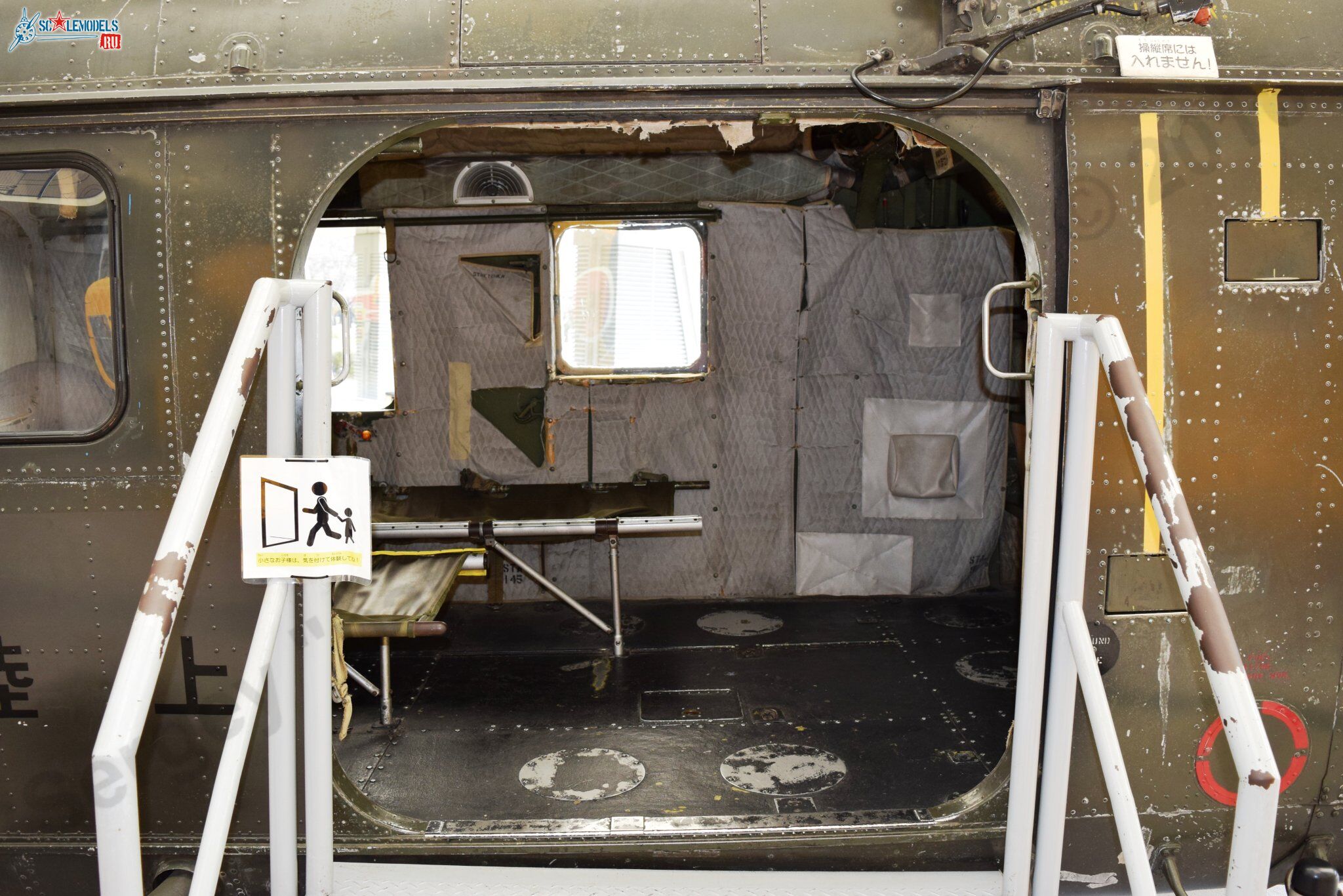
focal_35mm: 30
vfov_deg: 43.6
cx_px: 672
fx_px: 1119
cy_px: 448
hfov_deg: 61.9
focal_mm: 20
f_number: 5.6
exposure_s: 1/125
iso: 720
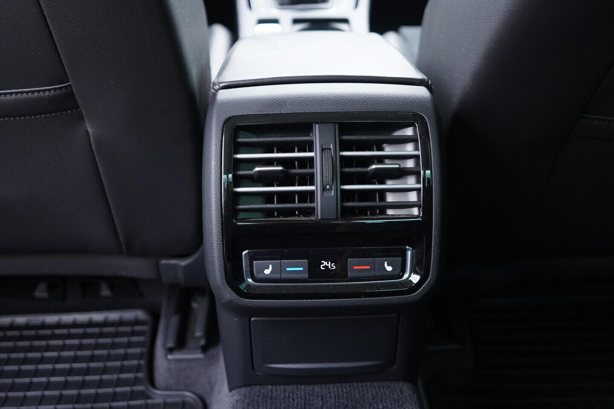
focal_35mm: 36
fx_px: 614
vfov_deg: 36.9
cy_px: 204
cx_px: 307
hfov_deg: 53.1
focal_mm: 24
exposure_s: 1/40
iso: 1000
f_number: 2.8
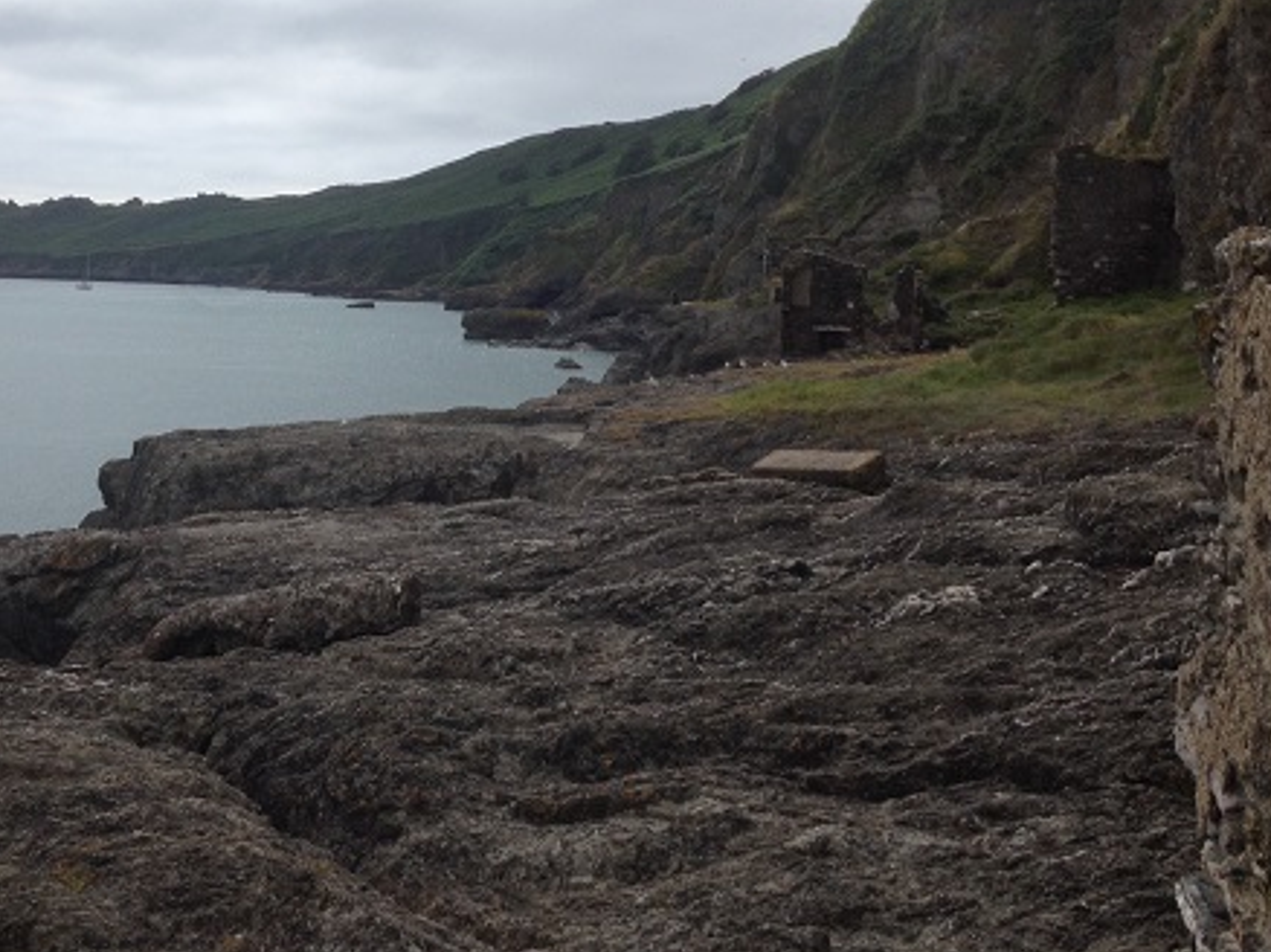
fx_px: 1761
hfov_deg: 39.3
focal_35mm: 48
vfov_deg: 30.1
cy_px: 337
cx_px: 444
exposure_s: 1/3067
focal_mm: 4.28
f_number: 2.4
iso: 50
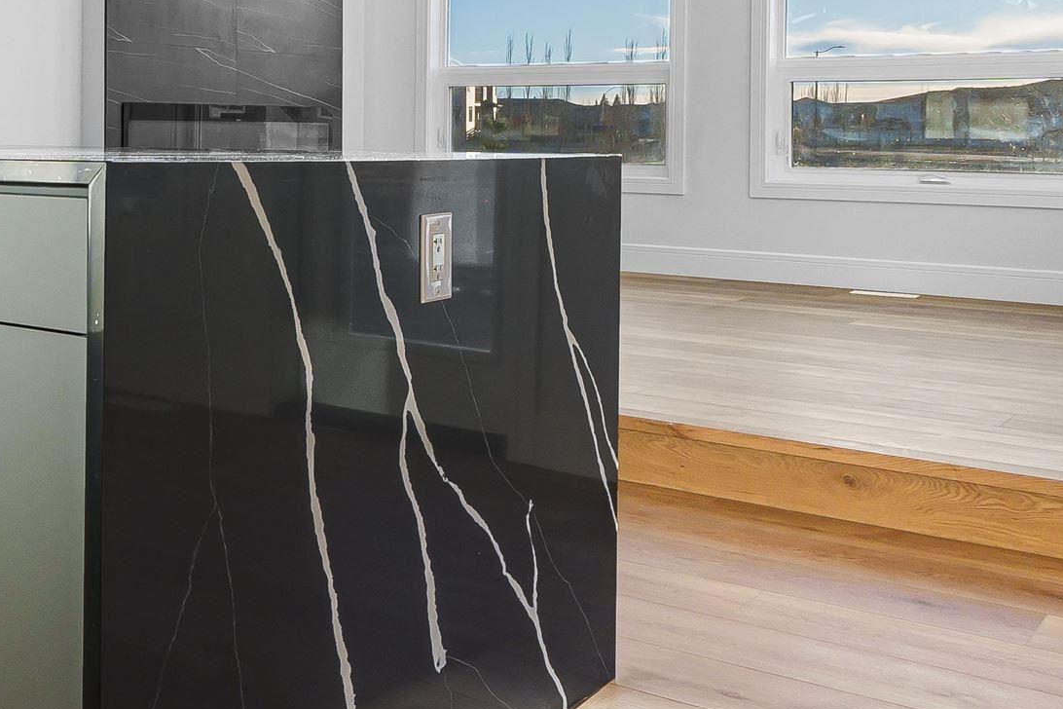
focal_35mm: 46
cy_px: 122
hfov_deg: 39.9
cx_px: 147
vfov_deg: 28.3
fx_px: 1370
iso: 200
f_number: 11
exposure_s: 1/10
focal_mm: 11
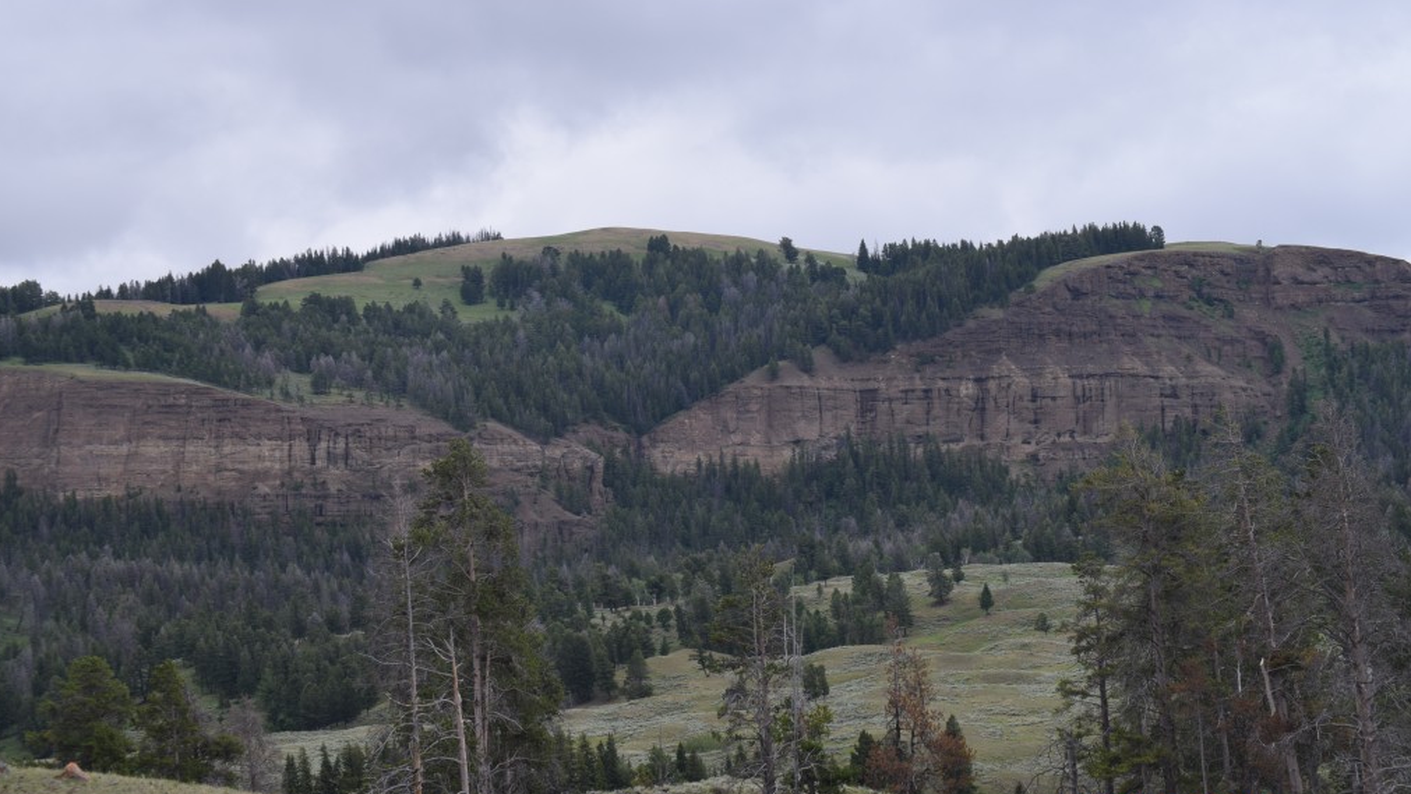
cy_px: 417
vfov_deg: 13.8
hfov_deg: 24.3
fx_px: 3275
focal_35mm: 88
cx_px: 698
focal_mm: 55
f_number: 8
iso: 280
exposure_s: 1/250
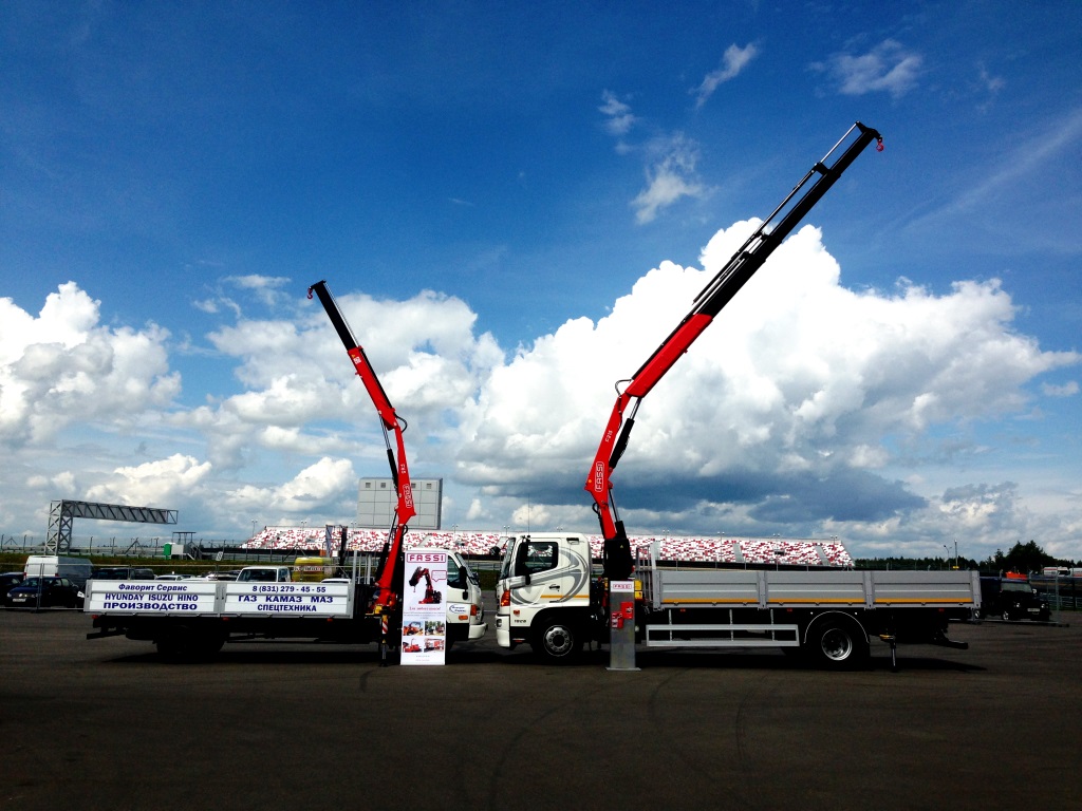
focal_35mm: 33
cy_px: 406
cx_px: 541
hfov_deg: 55.4
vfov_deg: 42.9
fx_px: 1031
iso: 50
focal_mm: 4.13
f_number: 2.4
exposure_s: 1/2710
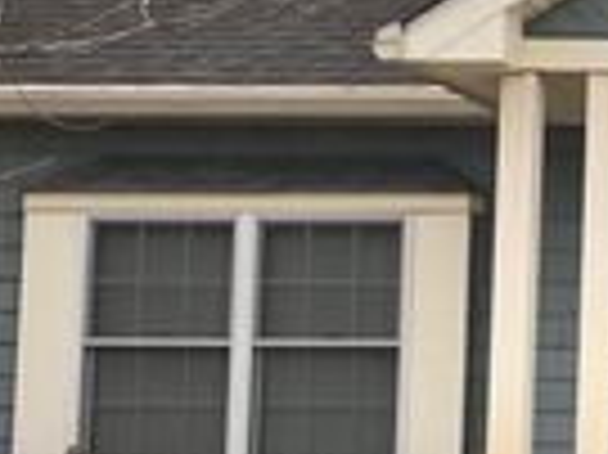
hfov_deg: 16.5
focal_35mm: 104
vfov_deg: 14.2
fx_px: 1825
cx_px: 1009
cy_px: 218
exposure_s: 1/917
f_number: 1.8
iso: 20
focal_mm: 4
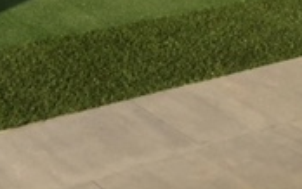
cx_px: -64
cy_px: -225
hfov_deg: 17.5
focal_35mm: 113
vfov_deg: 10.4
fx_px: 931
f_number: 2.2
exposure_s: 1/1364
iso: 32
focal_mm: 4.15
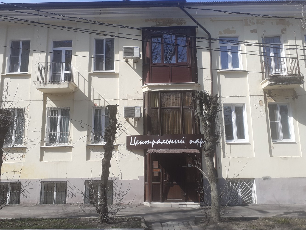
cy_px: 115
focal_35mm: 27
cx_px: 153
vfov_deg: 51.4
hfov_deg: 65.3
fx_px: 239
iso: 40
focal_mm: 3.6
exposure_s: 1/2000
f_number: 1.9
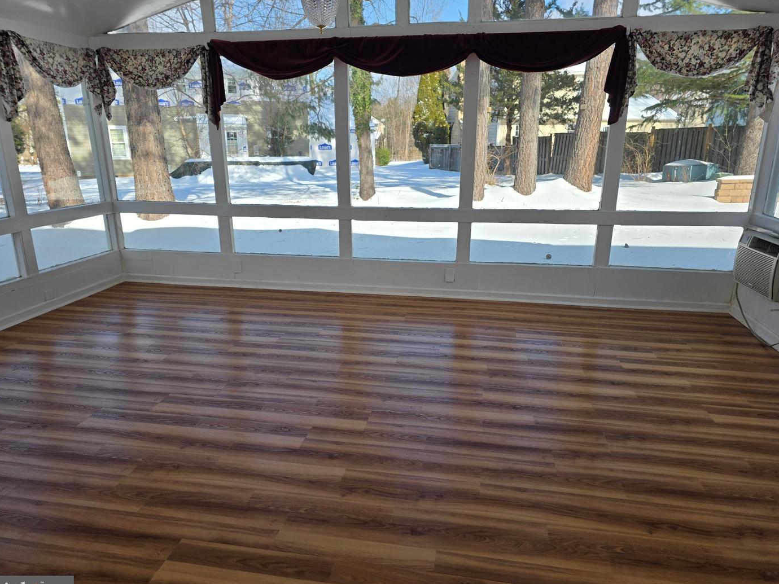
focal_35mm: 24
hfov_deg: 71.6
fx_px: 540
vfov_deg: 56.8
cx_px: 381
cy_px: 304
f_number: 1.7
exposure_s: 1/4237
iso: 80
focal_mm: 6.3
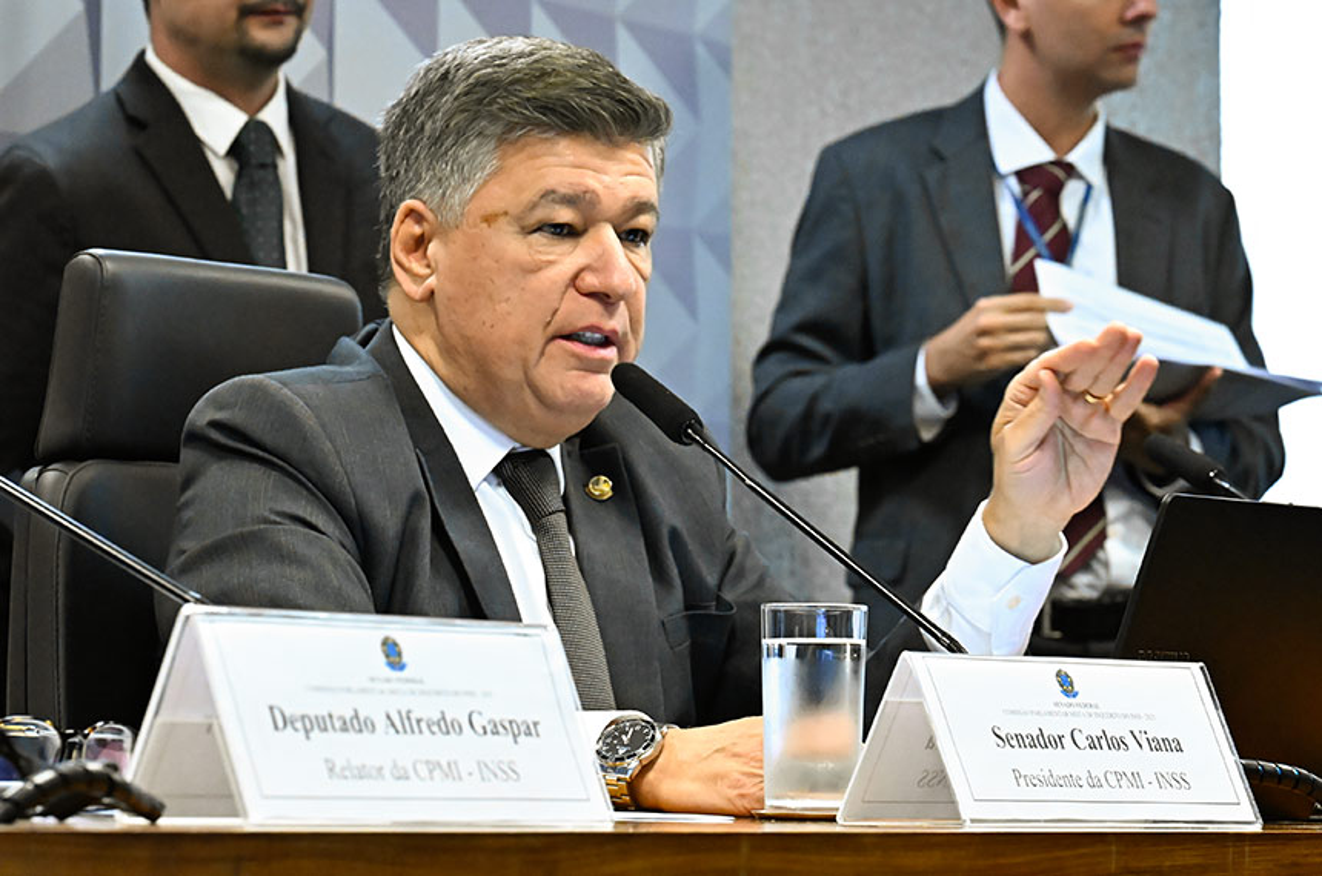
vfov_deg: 9.6
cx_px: 661
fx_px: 5205
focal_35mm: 142
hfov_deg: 14.5
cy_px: 438
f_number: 7.1
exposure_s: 1/125
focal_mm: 95
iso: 6400
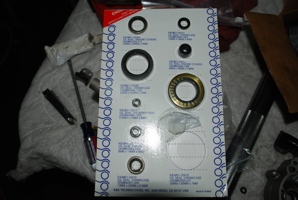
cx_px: 149
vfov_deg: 40.1
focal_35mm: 33
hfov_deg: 57.2
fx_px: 274
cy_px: 100
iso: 100
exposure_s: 1/125
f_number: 4
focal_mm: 22
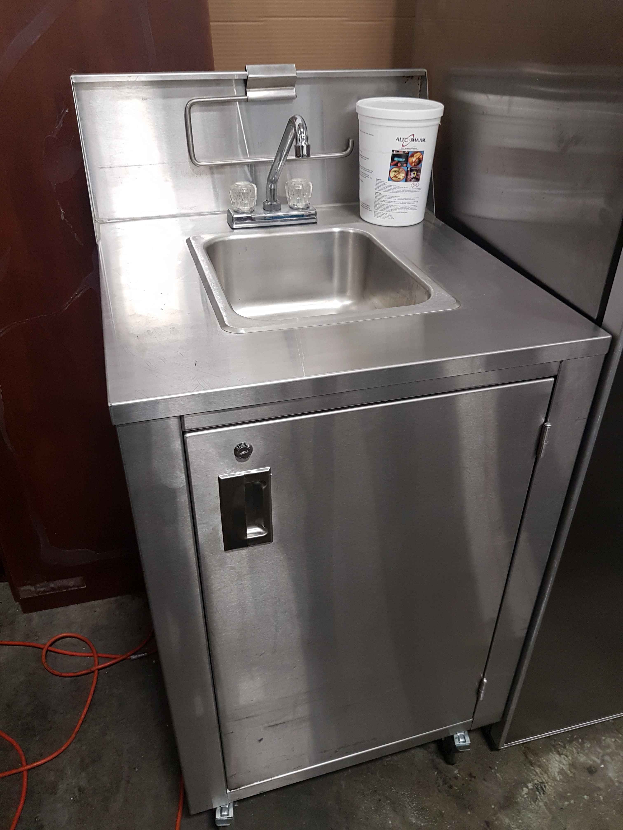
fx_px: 624
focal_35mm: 26
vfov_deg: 67.3
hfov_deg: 53.1
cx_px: 312
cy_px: 415
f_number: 1.7
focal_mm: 4.2
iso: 160
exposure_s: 1/40
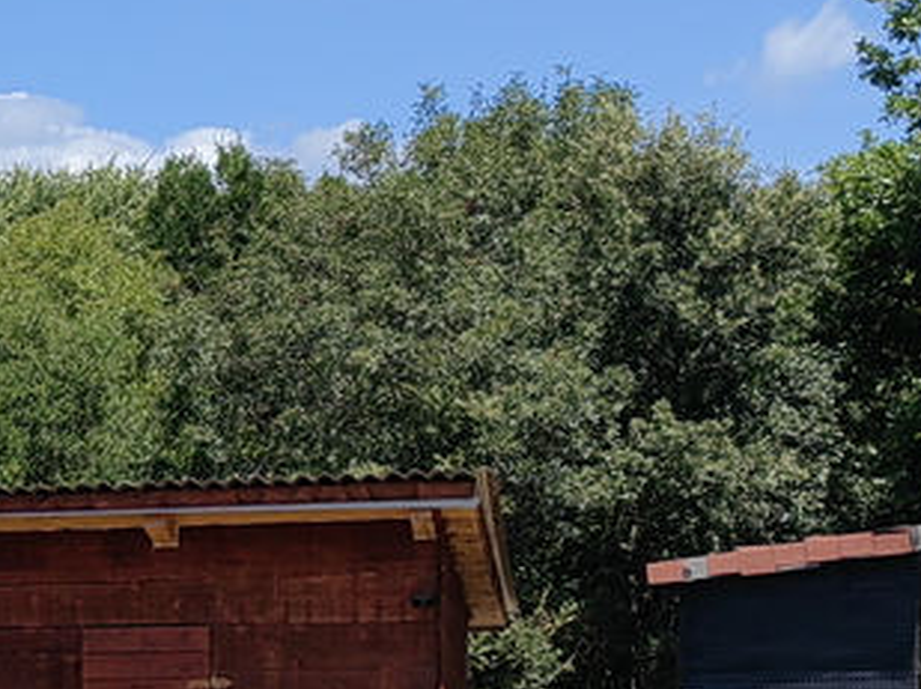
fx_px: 3348
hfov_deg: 13.4
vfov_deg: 11.5
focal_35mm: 126
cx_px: -942
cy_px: 802
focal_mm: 5.54
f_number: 1.8
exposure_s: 1/2494
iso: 50
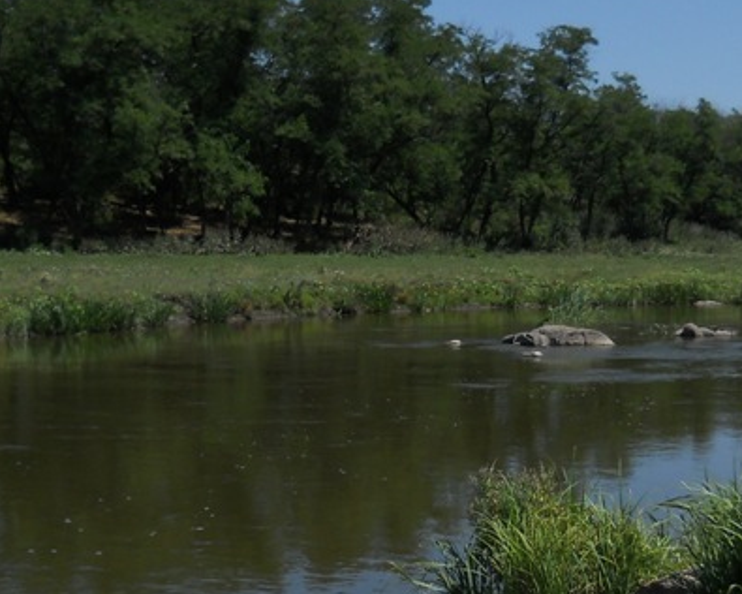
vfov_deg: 18.7
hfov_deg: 23.5
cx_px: 462
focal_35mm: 81
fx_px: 1779
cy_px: 511
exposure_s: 1/640
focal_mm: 6.72
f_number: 5.5
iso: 80
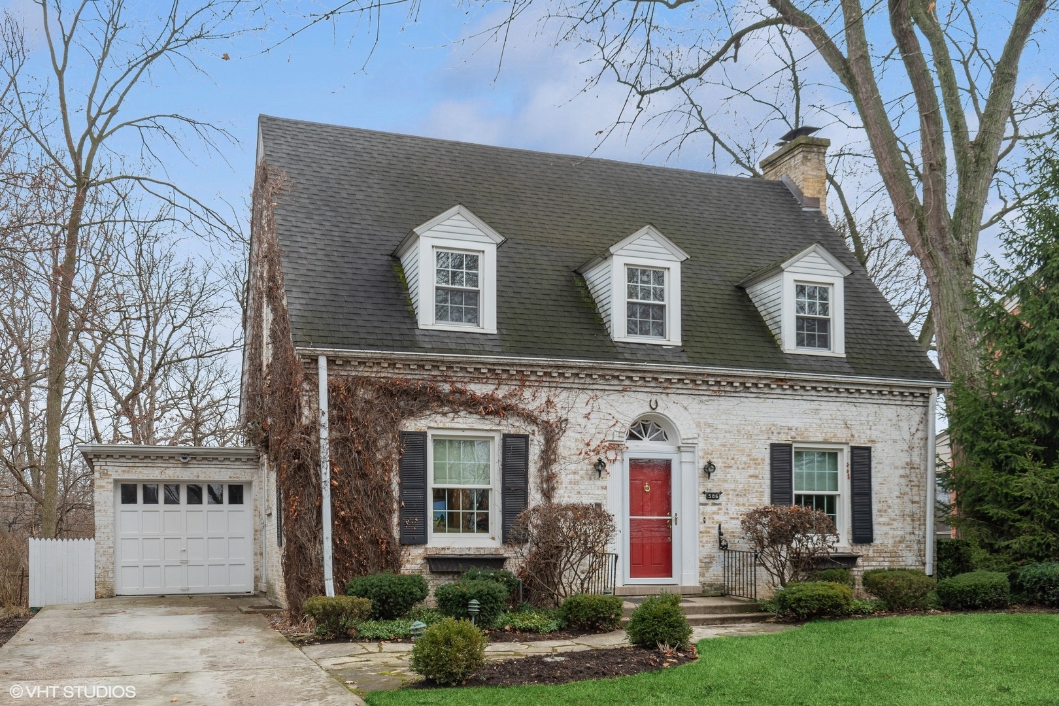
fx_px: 1059
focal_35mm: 36
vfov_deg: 36.9
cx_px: 530
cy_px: 353
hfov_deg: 53.1
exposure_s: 1/25
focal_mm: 24
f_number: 9
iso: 200
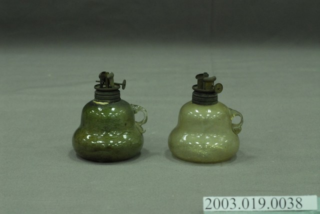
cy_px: 107
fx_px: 801
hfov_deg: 22.6
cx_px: 160
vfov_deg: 15.2
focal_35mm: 90
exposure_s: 1/15
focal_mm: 60
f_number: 10
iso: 1000
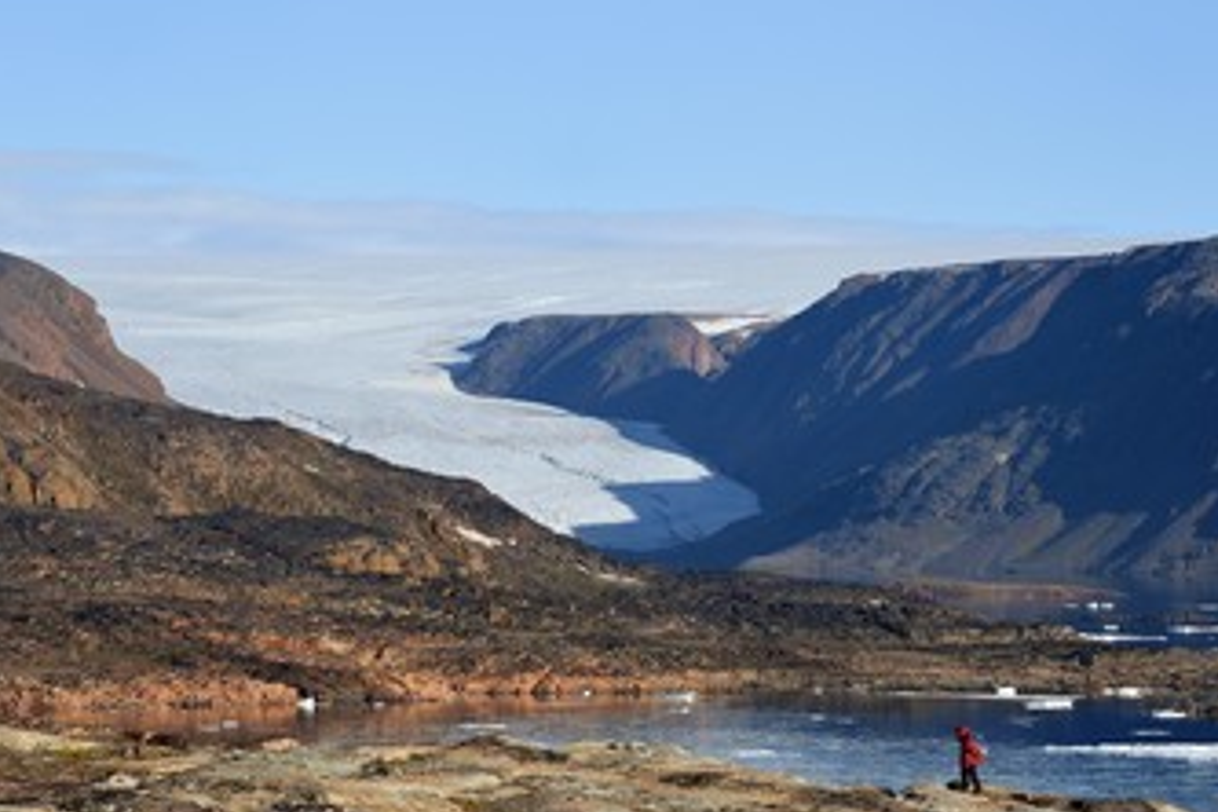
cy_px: 479
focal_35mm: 252
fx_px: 8525
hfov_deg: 8.2
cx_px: 589
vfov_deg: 5.5
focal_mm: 200
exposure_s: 1/320
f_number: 13
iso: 200
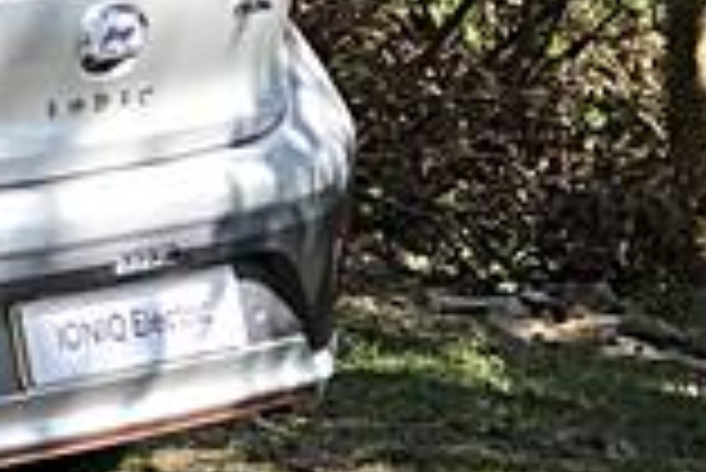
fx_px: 7420
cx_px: -944
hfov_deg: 5.3
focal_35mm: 378
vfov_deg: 3.6
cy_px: -423
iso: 20
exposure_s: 1/159
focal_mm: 6.6
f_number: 2.8
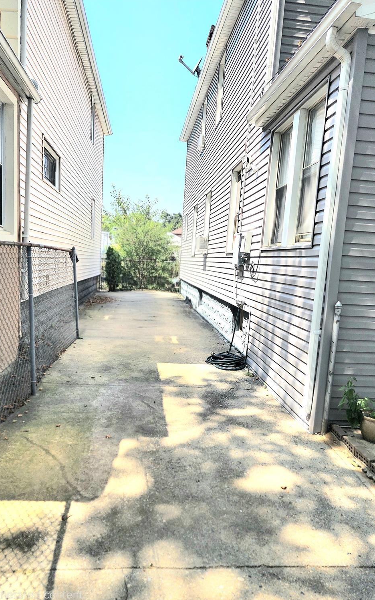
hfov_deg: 49.3
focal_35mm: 25
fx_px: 409
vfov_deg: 72.5
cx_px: 180
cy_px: 303
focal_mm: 6.4
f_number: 1.8
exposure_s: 1/500
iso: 12
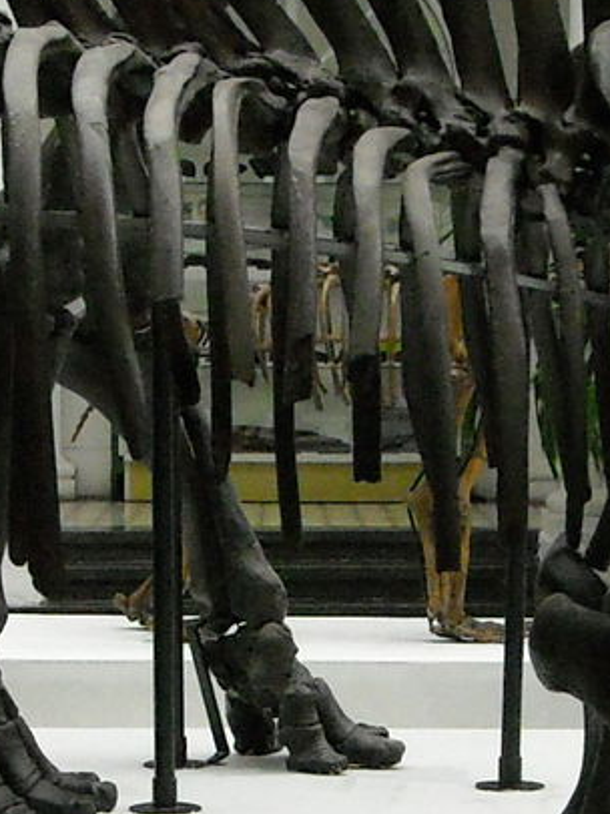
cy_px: 563
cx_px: 359
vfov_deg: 14.3
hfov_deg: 10.7
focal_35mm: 138
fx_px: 3246
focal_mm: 5.7
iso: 400
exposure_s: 1/218
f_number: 2.8
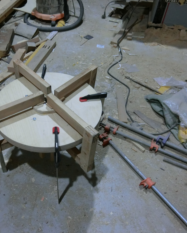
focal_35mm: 33
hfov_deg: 43.7
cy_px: 117
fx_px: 228
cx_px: 57
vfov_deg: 54.2
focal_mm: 5.4
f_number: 2.8
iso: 500
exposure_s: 1/30
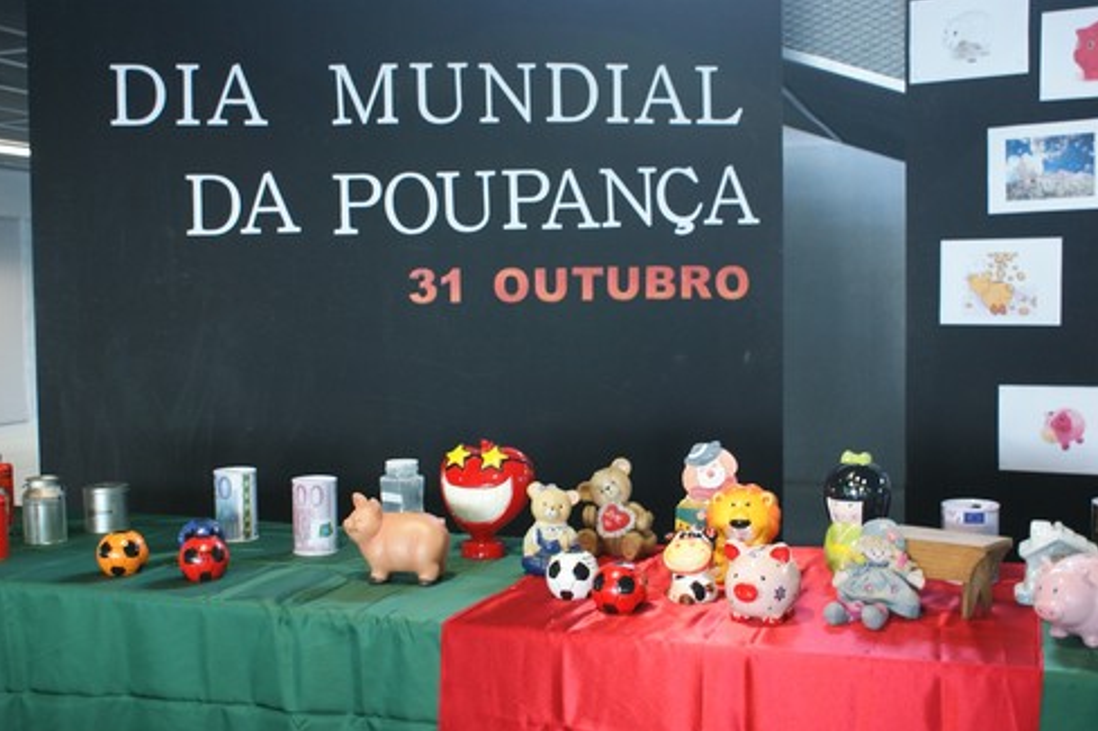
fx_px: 1220
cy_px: 370
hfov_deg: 48.5
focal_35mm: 40
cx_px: 549
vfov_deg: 33.4
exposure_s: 1/5
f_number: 4.5
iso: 400
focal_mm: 26
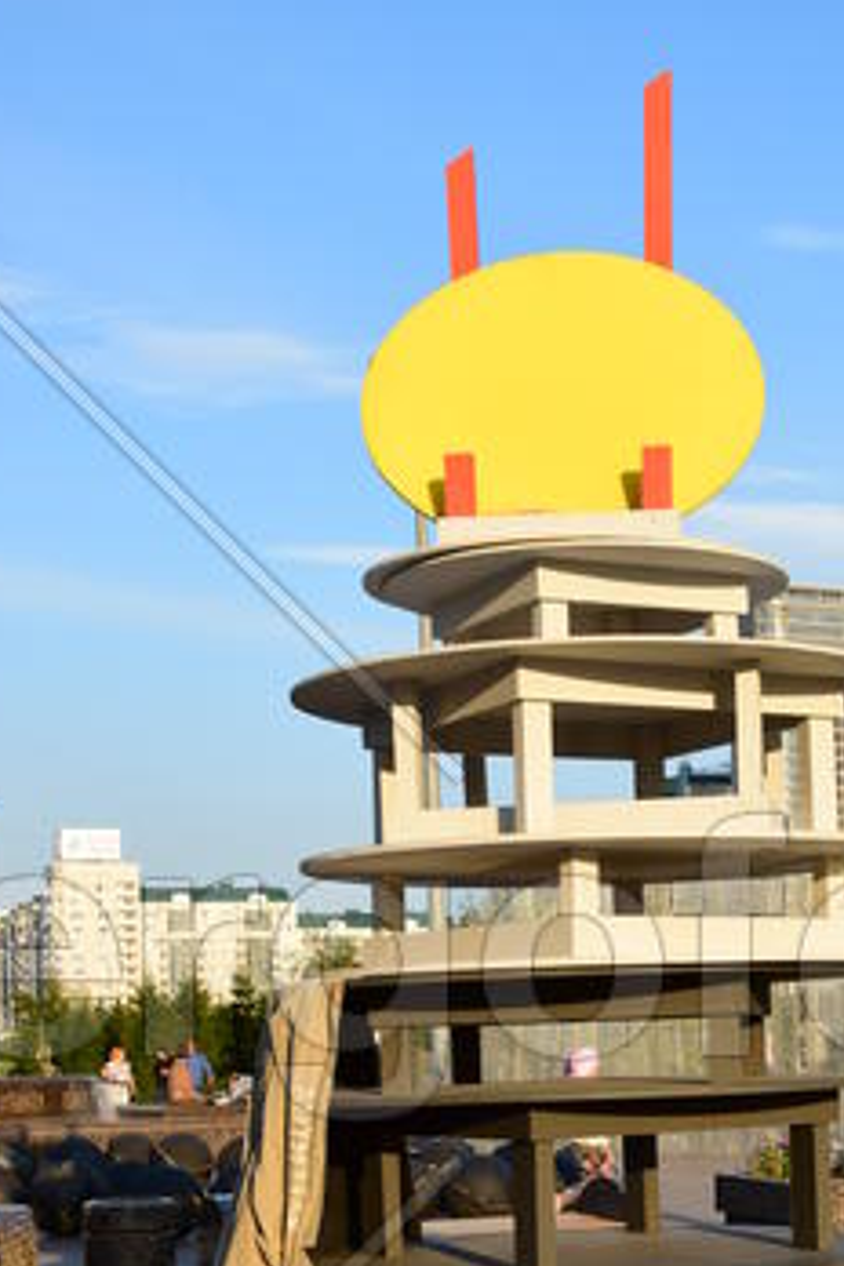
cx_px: 649
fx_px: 2110
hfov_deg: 22.4
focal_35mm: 60
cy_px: 968
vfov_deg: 32.7
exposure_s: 1/80
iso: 100
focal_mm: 24
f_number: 9
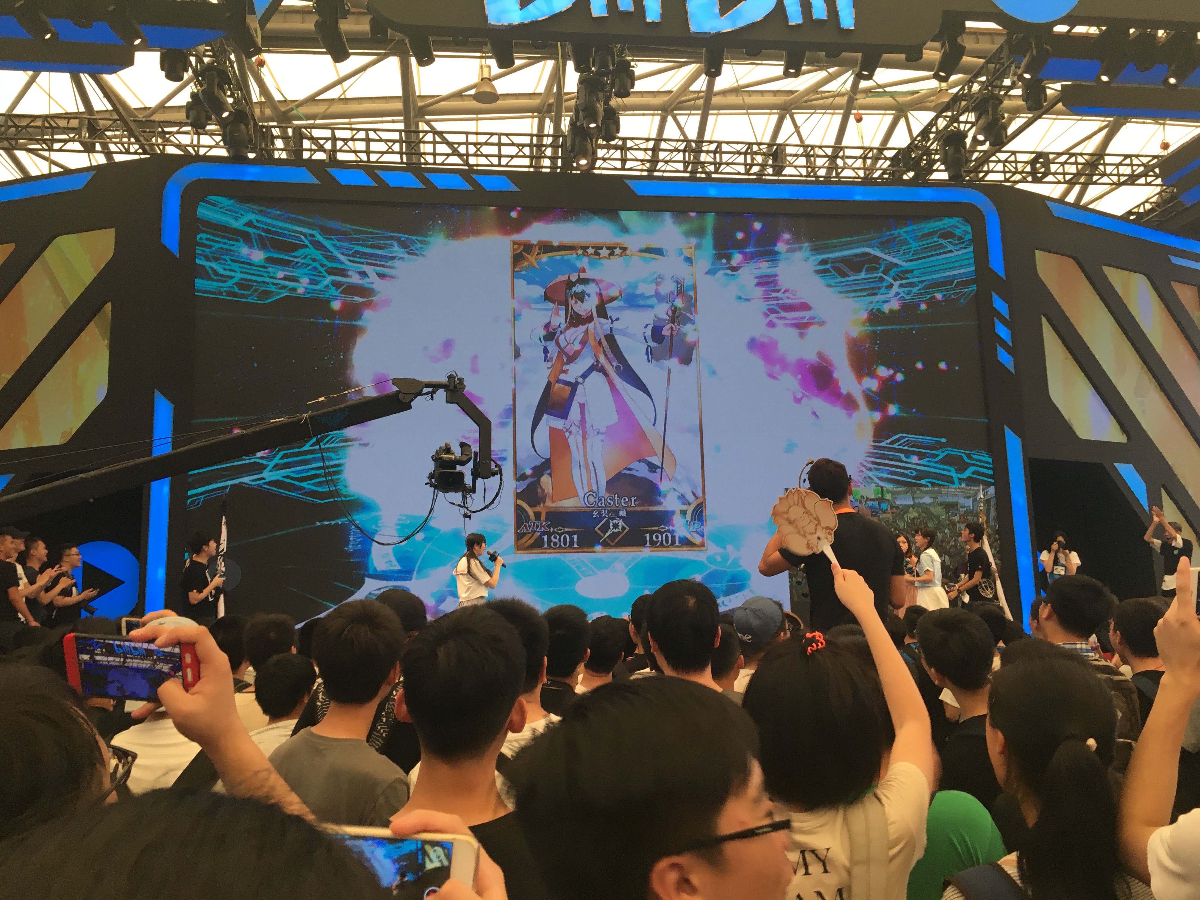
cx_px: 600
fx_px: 1005
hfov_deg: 61.7
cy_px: 450
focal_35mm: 29
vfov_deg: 48.2
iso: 32
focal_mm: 4.15
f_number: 2.2
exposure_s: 1/33
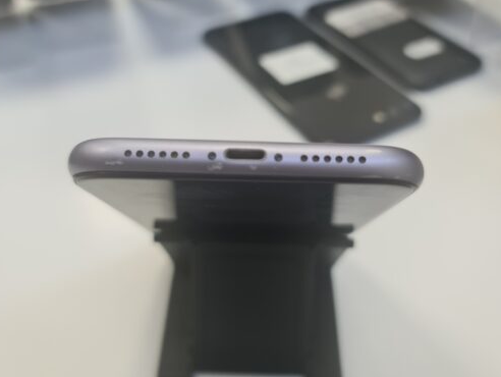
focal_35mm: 26
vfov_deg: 53.1
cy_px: 184
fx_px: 377
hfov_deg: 67.3
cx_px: 252
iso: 125
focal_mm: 7
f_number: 1.8
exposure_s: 1/100
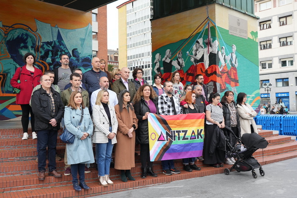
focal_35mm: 38
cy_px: 99
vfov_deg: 35.1
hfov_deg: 50.7
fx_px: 313
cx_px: 148
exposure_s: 1/250
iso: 800
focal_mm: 38
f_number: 5
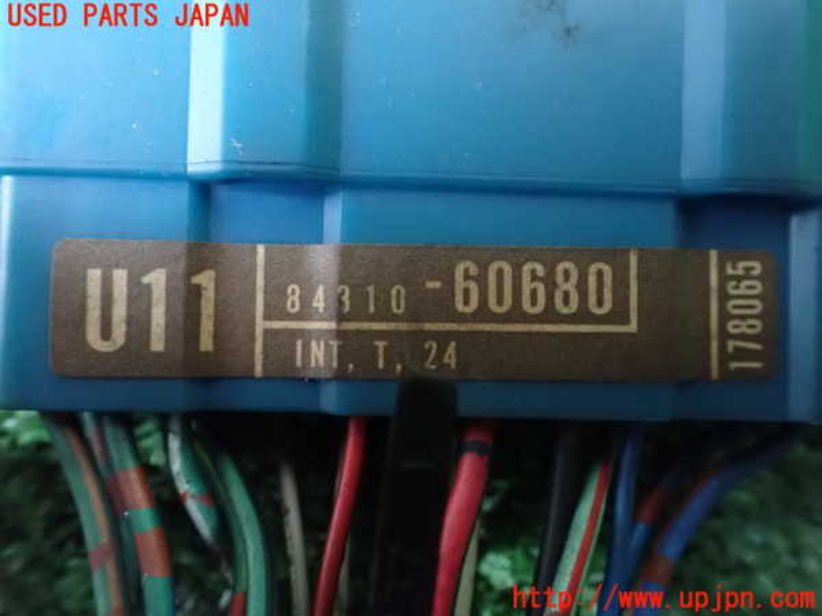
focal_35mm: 30
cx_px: 411
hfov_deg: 60.0
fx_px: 712
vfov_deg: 46.8
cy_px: 308
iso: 1600
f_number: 2.3
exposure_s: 1/25
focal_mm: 5.4
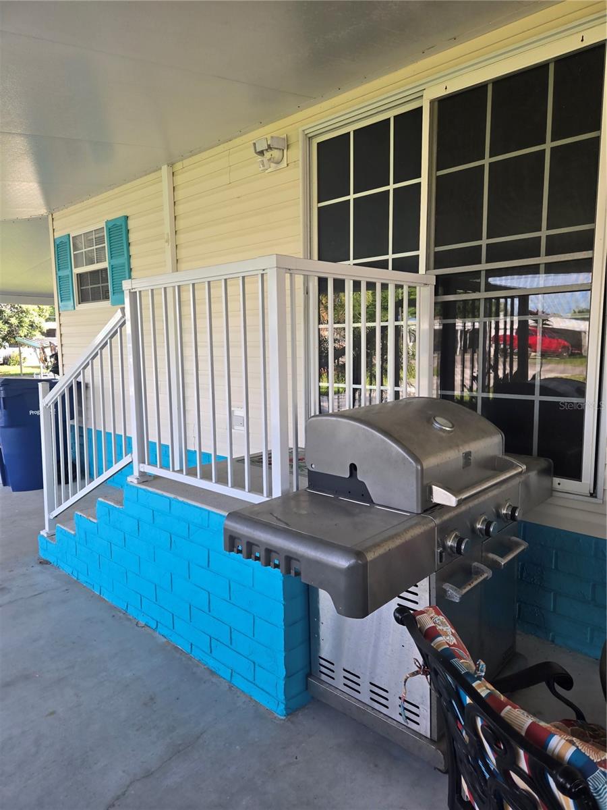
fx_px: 538
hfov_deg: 58.9
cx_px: 304
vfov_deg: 73.9
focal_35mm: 23
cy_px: 405
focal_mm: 5.4
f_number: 1.8
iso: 40
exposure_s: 1/180
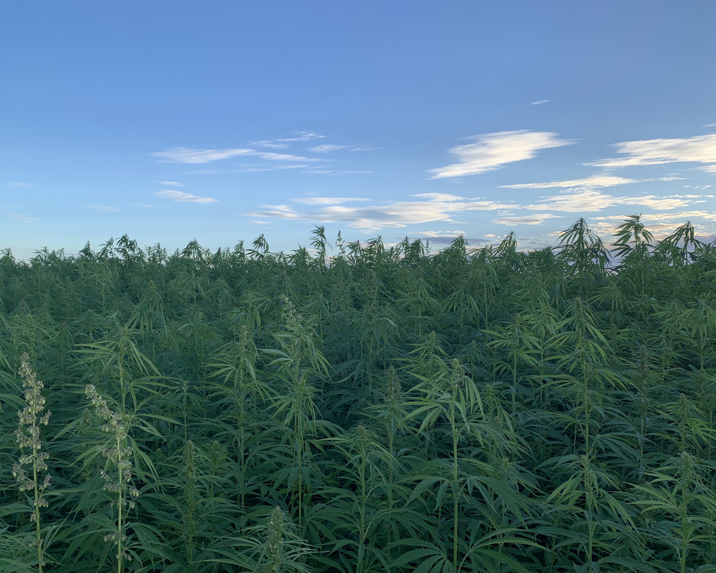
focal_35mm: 28
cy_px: 294
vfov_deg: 51.5
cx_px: 360
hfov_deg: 62.2
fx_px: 593
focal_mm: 4.25
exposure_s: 1/716
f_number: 1.8
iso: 25
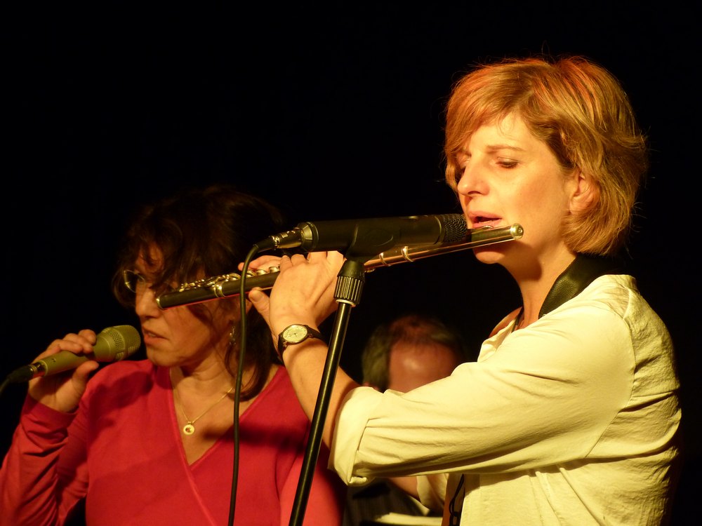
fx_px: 3894
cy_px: 263
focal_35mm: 192
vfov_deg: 7.7
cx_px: 351
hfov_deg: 10.3
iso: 320
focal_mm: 34.5
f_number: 2.8
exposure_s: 1/80
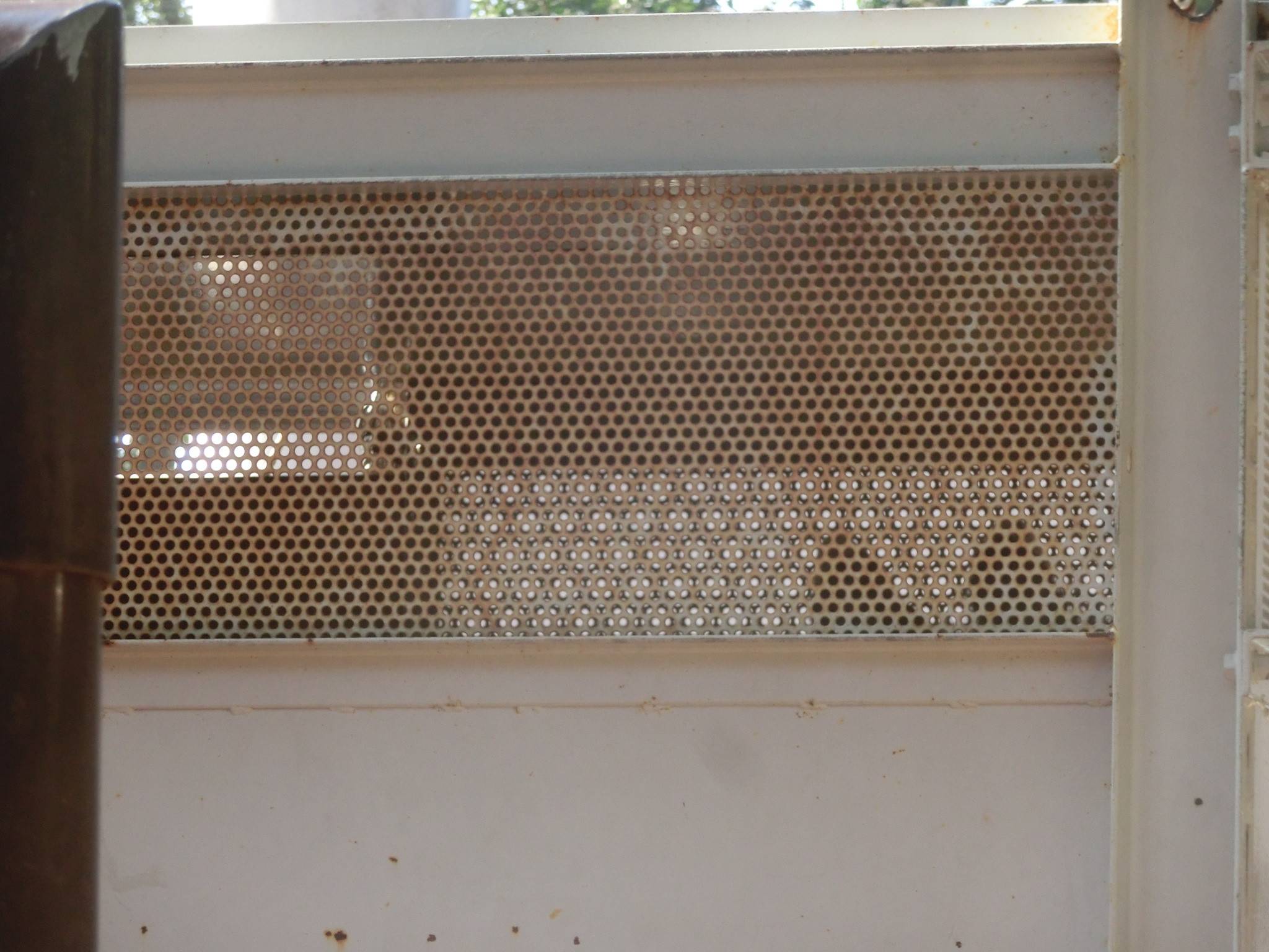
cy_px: 476
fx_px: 6672
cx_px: 634
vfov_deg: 8.2
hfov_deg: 10.9
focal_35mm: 182
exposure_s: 1/200
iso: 320
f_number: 5.8
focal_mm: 32.1
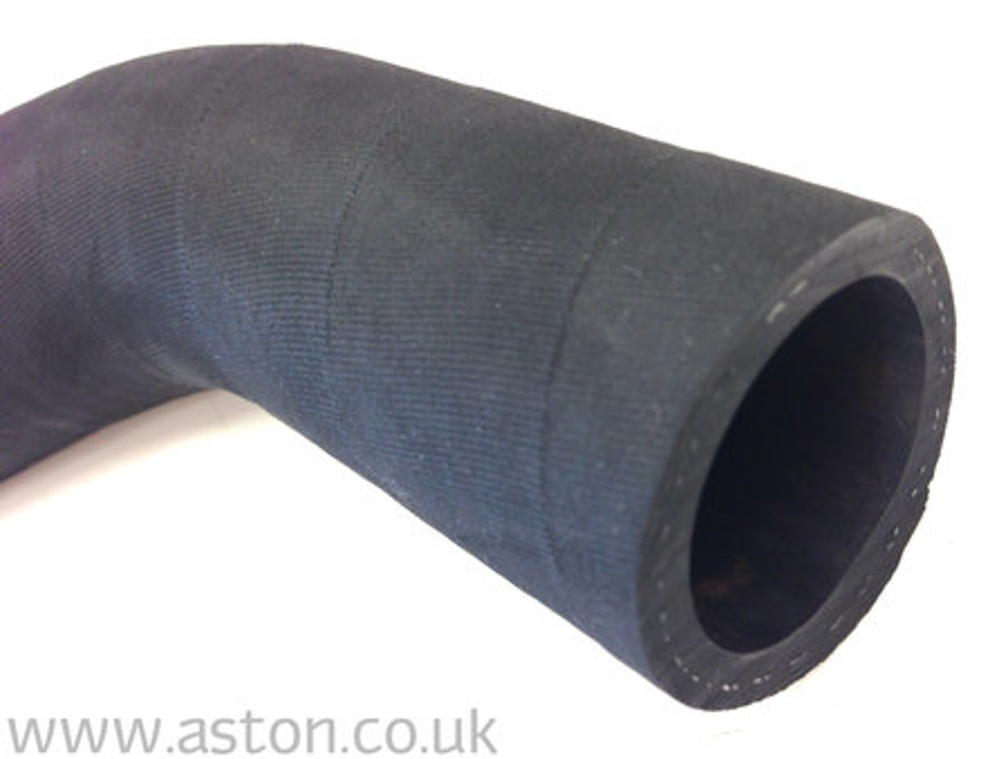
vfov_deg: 43.1
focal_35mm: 33
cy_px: 380
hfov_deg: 55.3
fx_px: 962
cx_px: 504
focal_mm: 4.13
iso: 64
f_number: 2.4
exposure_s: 1/20
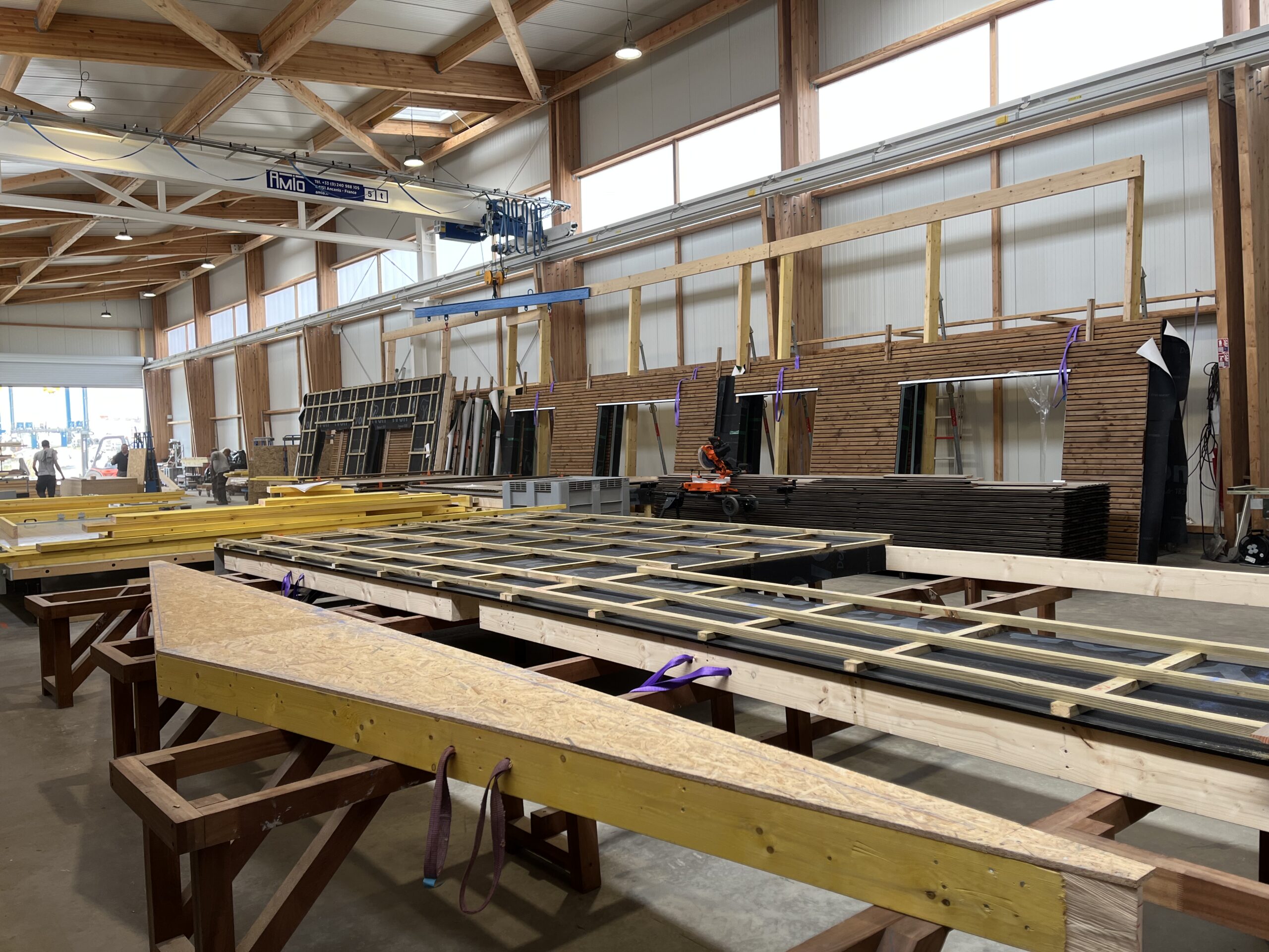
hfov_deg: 67.3
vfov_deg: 53.1
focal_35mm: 26
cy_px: 476
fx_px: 953
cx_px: 634
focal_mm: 5.1
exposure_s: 1/138
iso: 40
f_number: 1.6
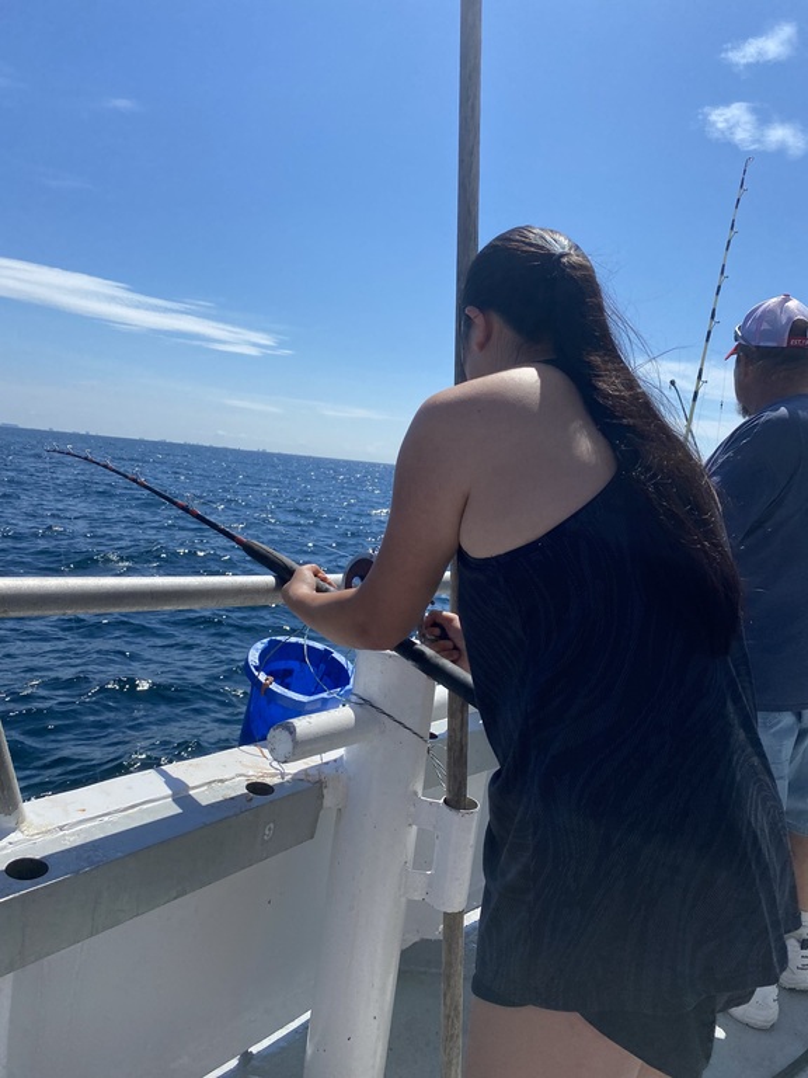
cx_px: 404
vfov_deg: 67.3
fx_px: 809
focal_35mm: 26
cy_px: 539
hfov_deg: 53.1
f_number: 1.8
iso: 32
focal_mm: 4.25
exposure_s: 1/4115
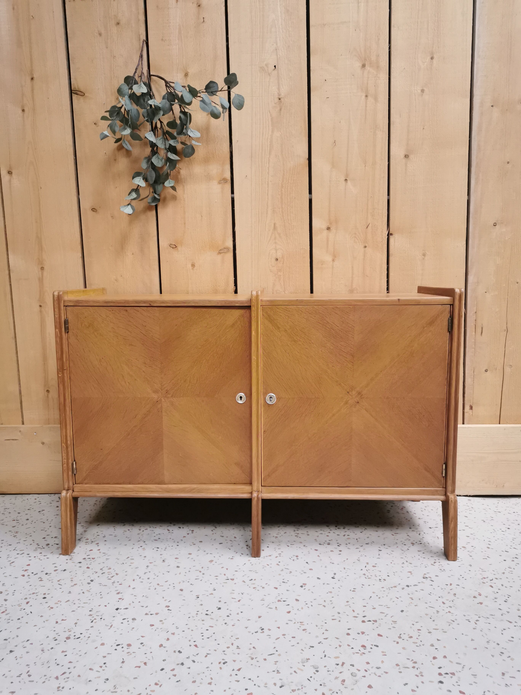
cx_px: 260
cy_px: 348
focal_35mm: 27
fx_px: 542
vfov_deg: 65.3
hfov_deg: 51.4
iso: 400
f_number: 1.8
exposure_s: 1/1000
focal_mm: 5.58
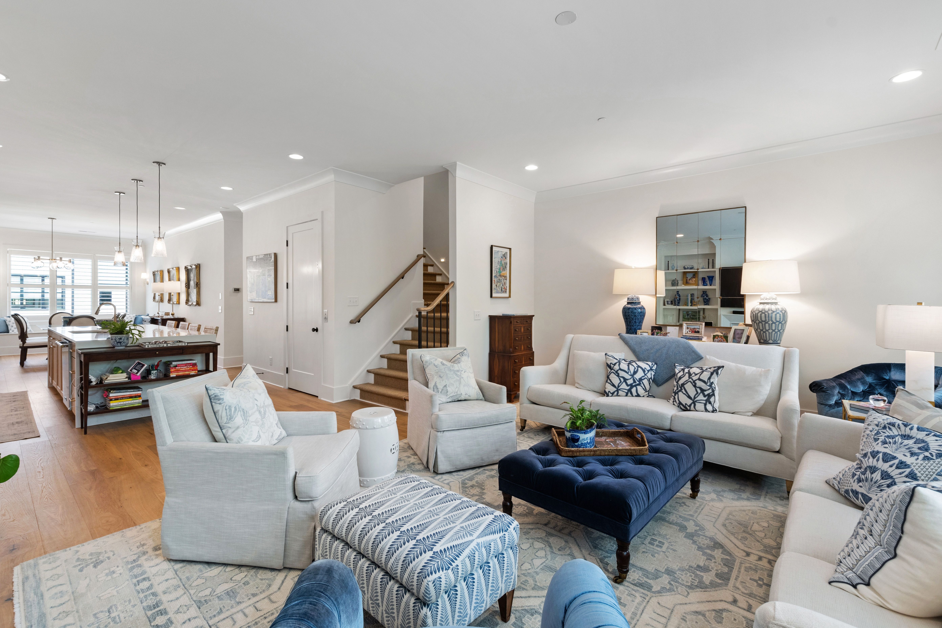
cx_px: 471
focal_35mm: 15
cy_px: 314
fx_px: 392
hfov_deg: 100.4
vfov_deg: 77.3
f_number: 8
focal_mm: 10
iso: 100
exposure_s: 1/2.5
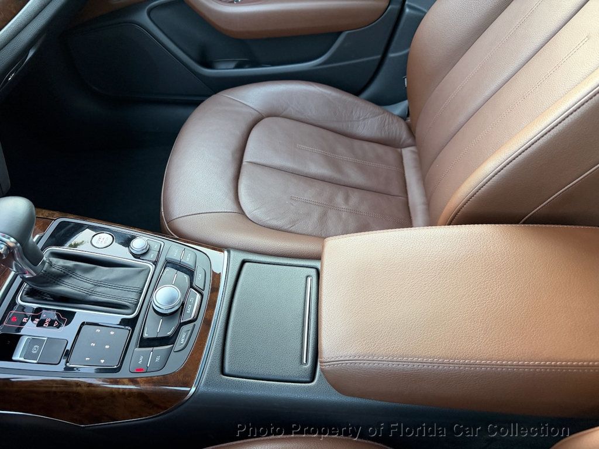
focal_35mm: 24
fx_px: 415
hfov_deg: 71.6
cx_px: 300
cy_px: 224
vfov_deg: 56.8
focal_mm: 6.76
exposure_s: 1/60
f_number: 1.78
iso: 250
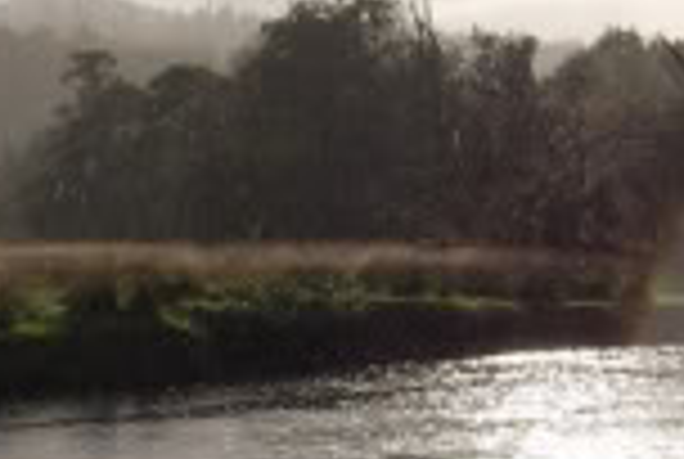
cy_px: 338
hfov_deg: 12.0
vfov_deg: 8.4
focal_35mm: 164
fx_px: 3122
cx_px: -279
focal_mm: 26
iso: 100
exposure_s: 1/320
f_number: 9
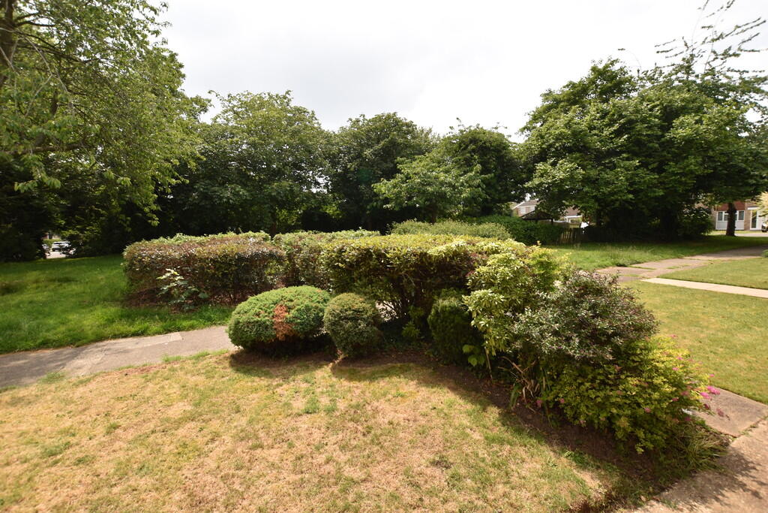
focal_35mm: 15
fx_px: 320
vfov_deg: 77.3
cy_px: 256
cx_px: 384
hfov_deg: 100.4
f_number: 7.1
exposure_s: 1/200
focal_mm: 10
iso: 100
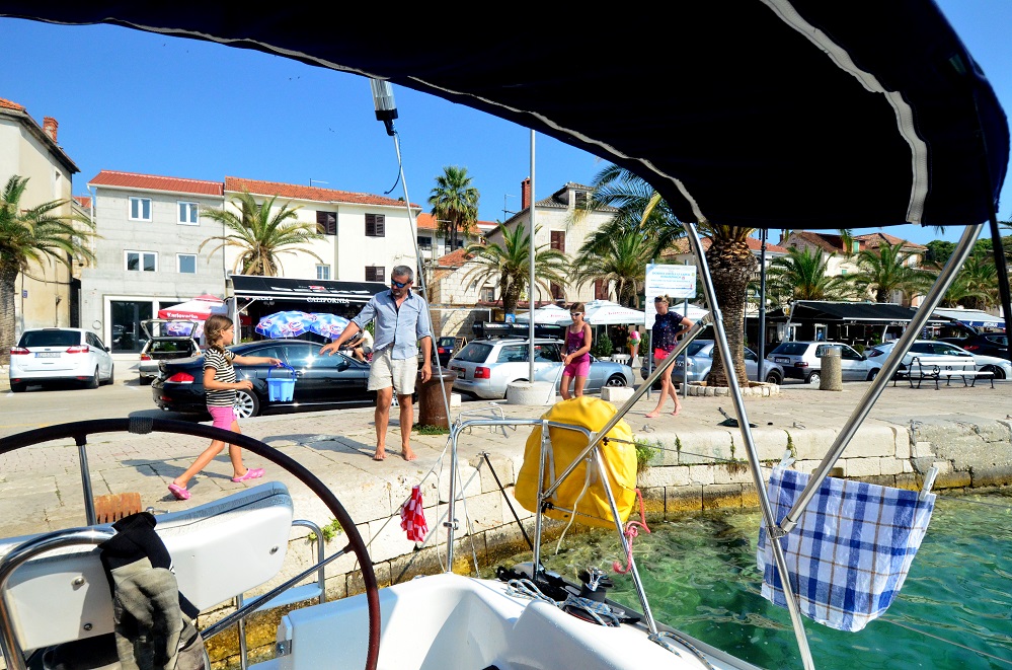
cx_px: 506
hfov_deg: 85.6
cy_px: 335
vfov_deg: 63.0
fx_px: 547
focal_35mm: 20
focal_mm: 13
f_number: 6.3
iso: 2200
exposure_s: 1/8000
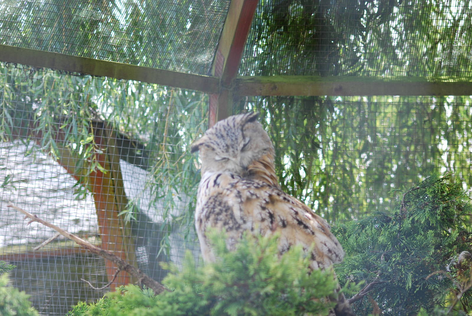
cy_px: 158
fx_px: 1536
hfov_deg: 17.5
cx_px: 236
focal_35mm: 117
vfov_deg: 11.7
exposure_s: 1/125
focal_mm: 78
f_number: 4
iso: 200
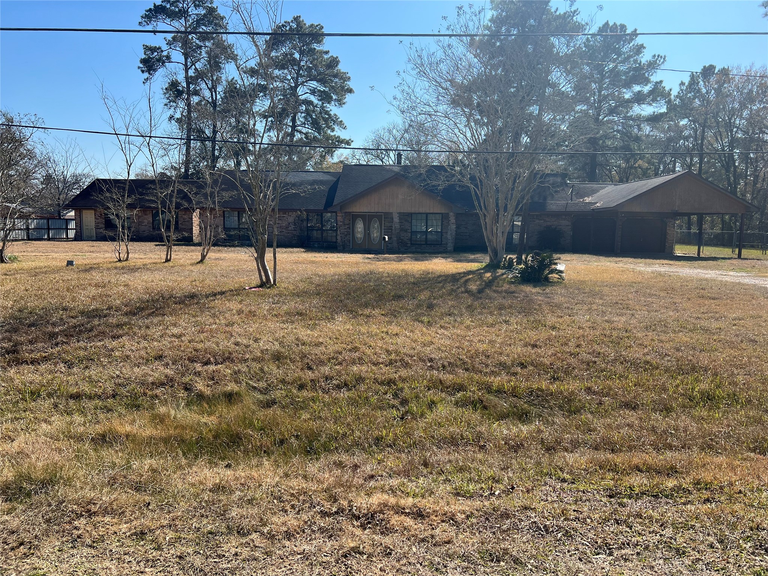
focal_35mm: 26
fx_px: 577
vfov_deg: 53.1
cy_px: 288
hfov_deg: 67.3
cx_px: 384
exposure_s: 1/3571
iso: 50
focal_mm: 5.7
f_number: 1.5
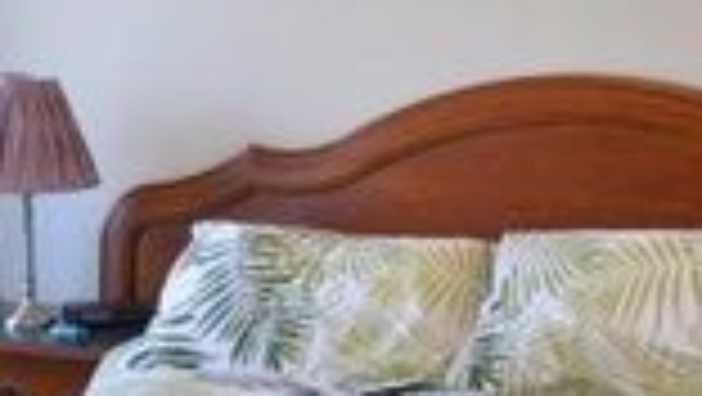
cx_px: 261
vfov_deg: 11.5
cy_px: 434
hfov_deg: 20.5
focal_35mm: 104
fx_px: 1937
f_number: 3.8
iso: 800
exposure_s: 1/60
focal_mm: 22
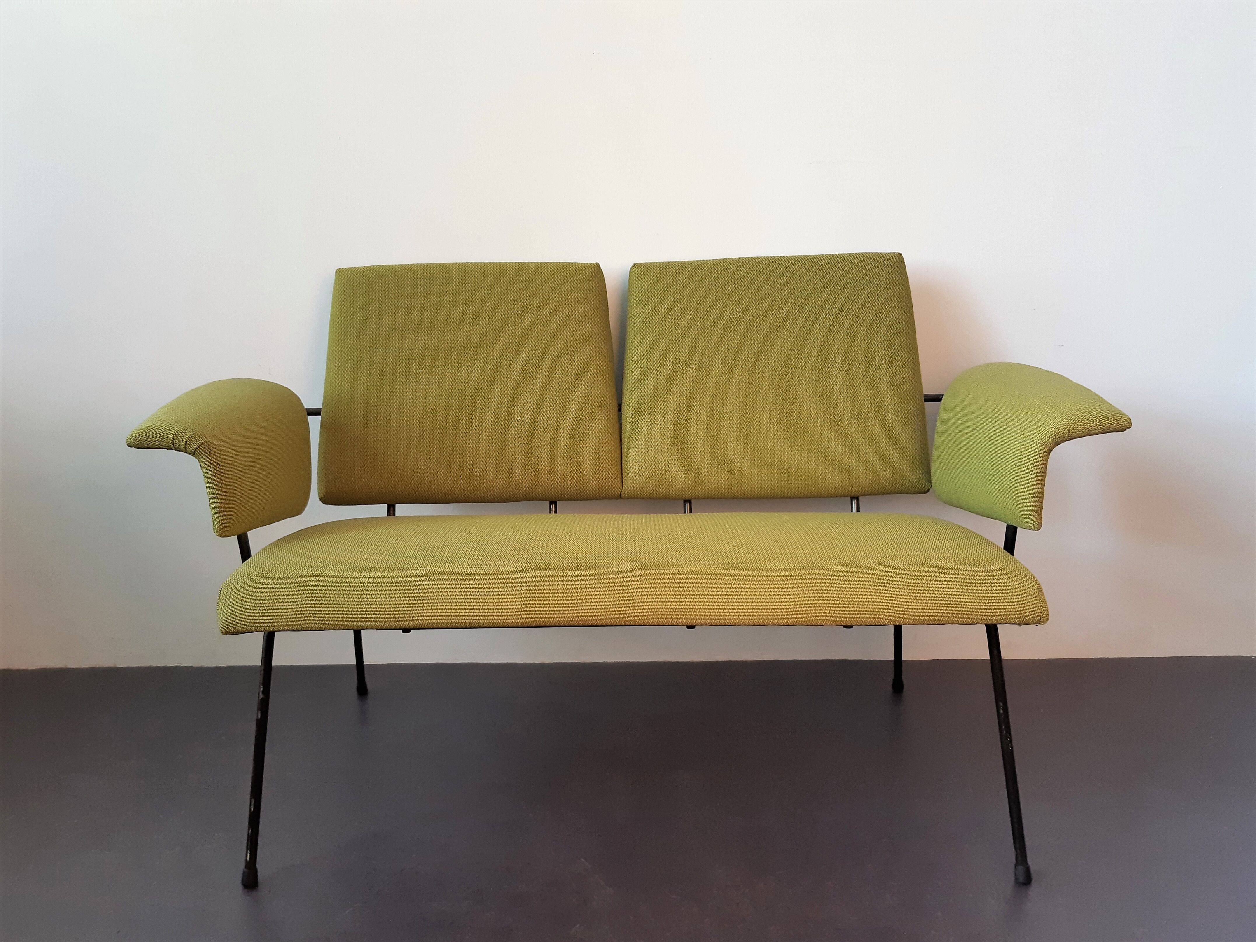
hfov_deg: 67.3
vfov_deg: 53.1
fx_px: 943
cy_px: 471
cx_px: 628
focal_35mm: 26
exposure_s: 1/50
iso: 125
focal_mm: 3.93
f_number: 1.7
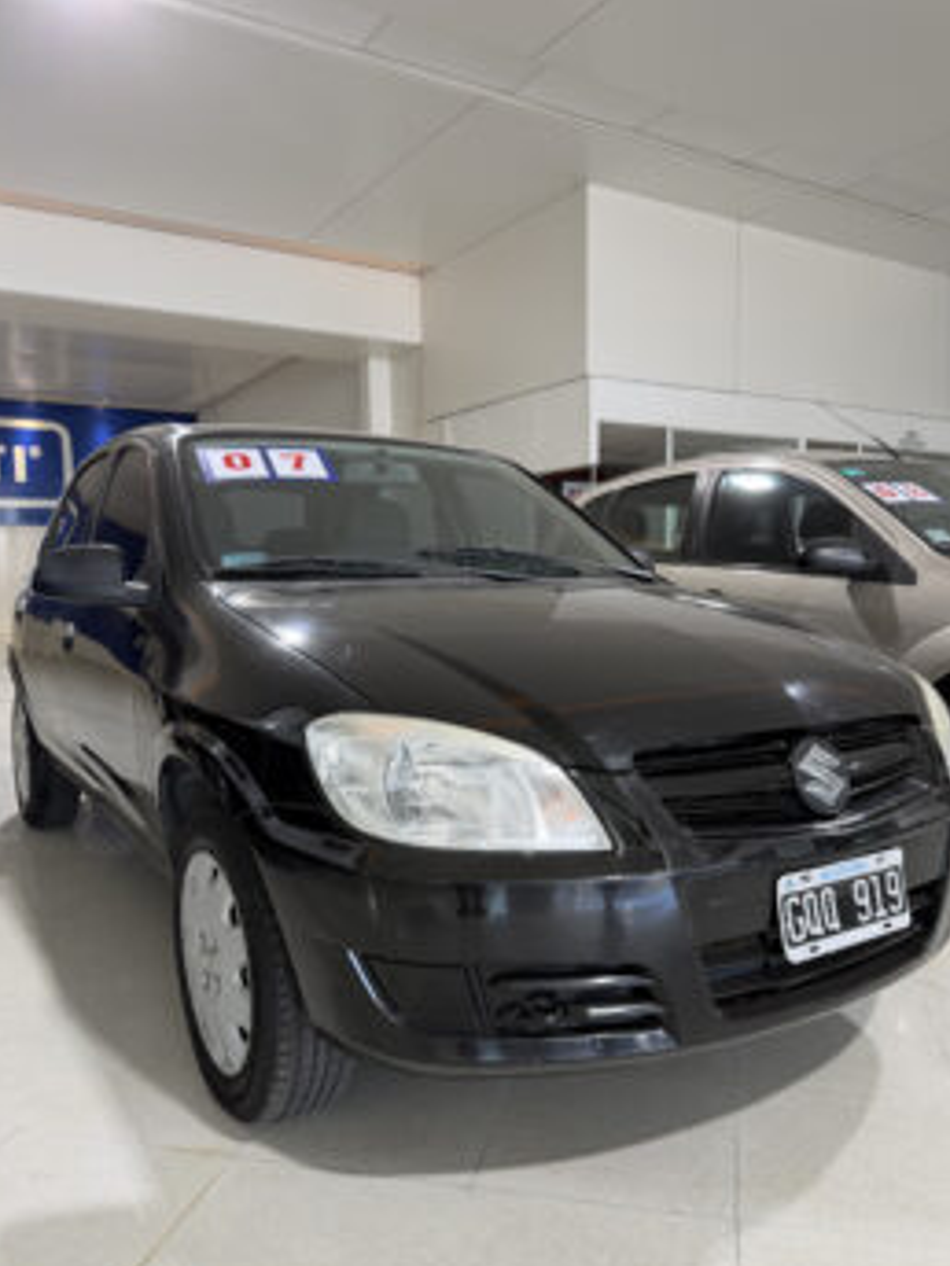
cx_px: 501
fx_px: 951
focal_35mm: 26
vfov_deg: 67.2
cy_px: 683
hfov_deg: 53.0
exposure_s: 1/50
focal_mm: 6.76
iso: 125
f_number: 1.78
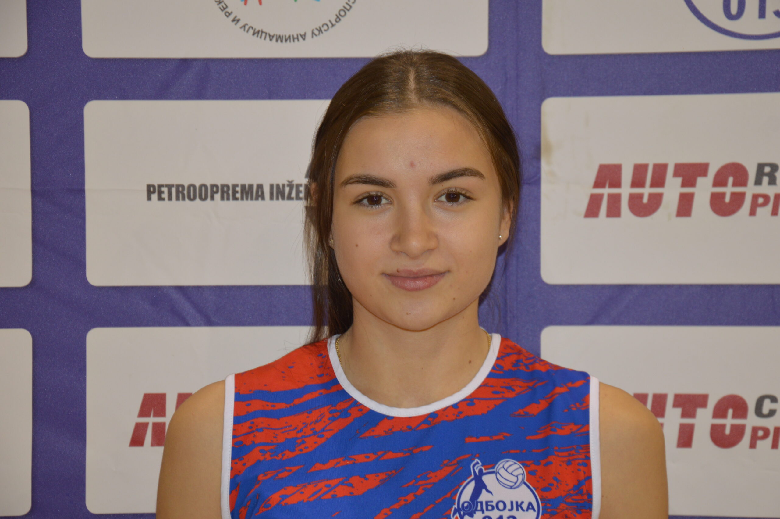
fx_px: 2273
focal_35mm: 105
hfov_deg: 19.5
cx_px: 390
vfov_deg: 13.0
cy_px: 260
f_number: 5.3
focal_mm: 70
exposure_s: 1/30
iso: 360
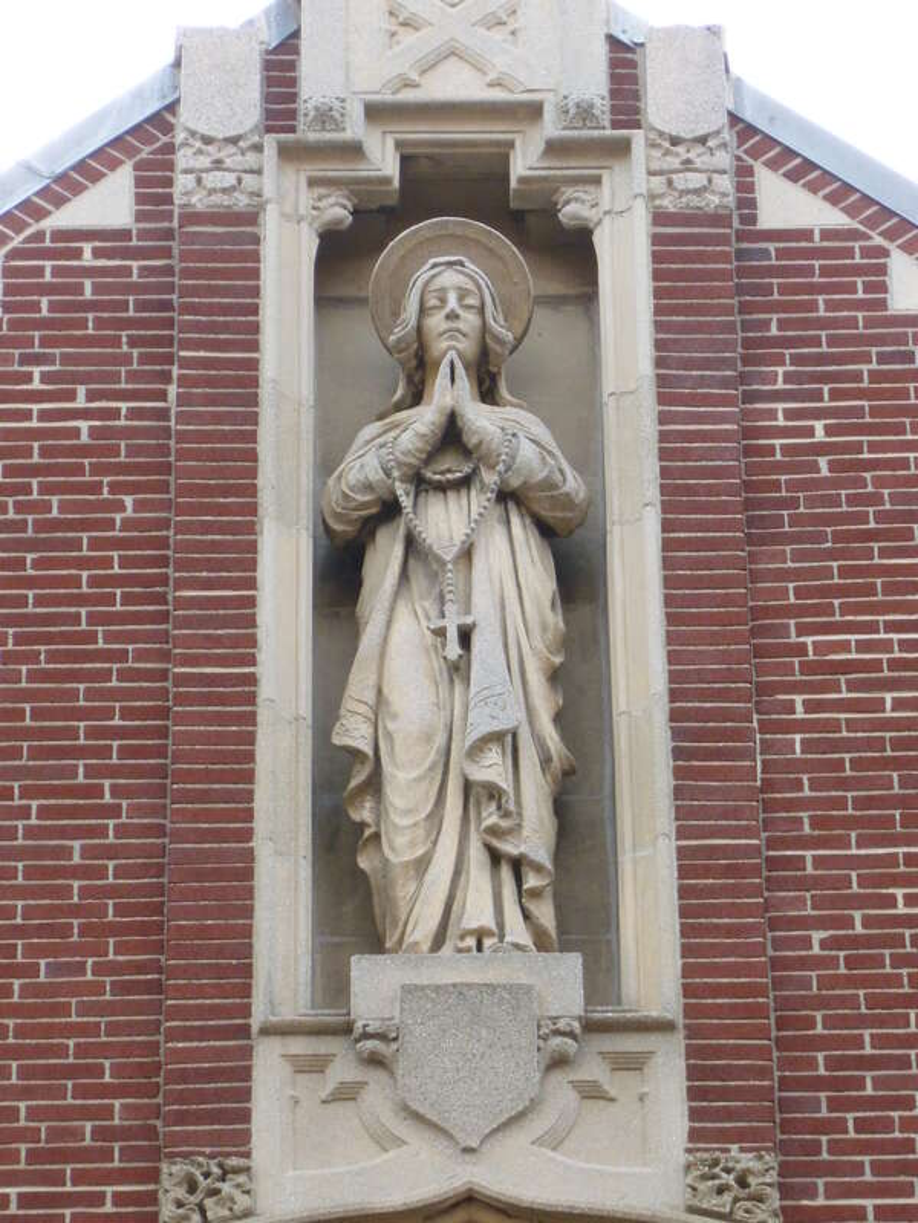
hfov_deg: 5.3
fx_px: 9901
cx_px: 459
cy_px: 612
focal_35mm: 280
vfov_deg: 7.1
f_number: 5.9
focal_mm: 40
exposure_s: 1/125
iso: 250
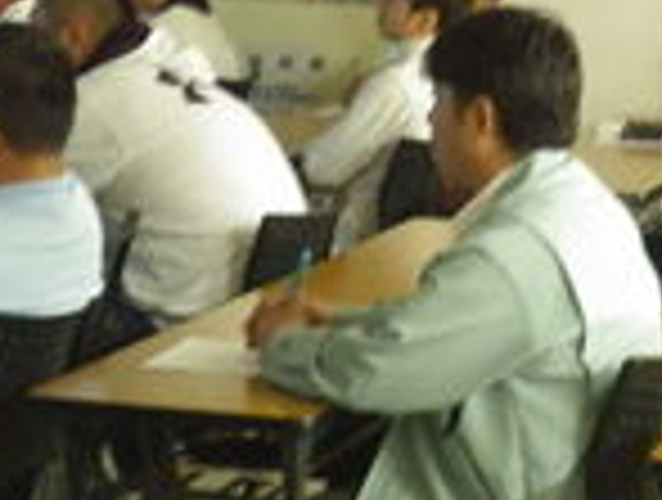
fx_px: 2185
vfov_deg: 13.0
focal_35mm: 114
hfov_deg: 17.1
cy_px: 405
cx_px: 549
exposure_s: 1/20
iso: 1600
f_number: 4.2
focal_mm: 7.5
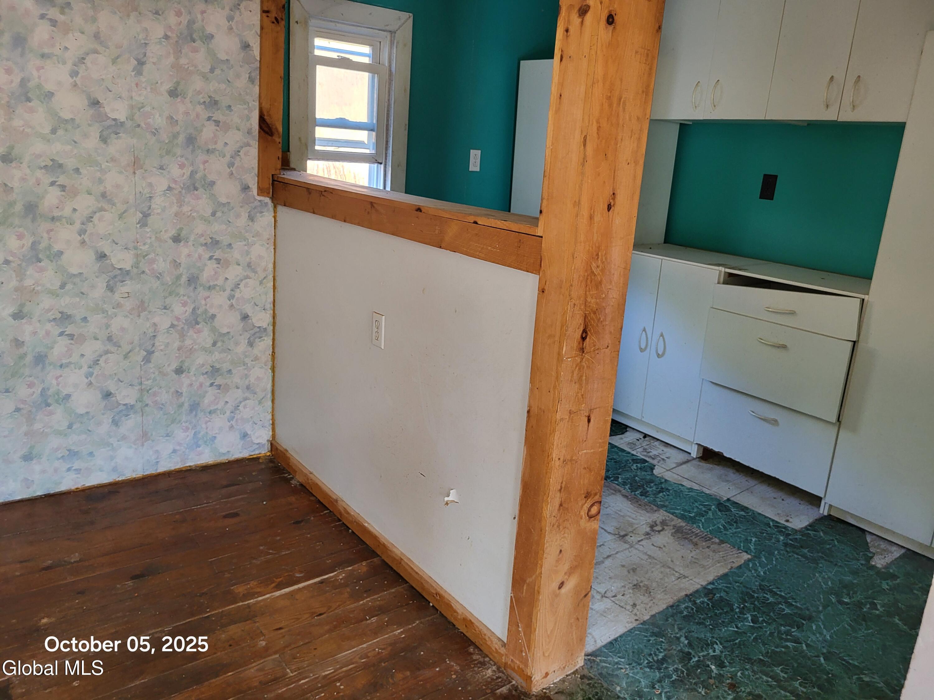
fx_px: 702
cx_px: 467
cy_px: 350
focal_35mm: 26
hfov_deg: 67.3
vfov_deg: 53.1
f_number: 1.8
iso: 250
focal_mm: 5.4
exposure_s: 1/60
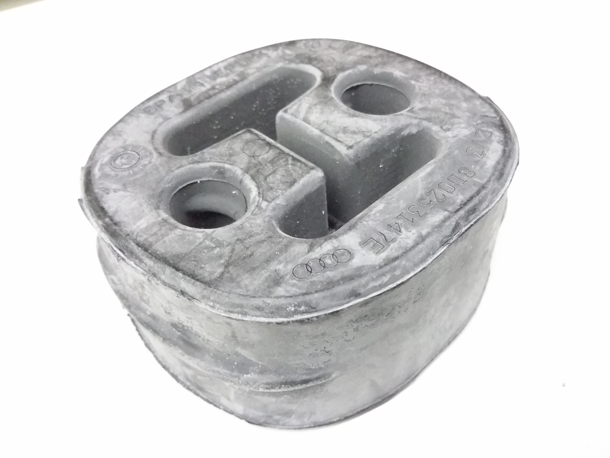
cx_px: 305
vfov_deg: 44.2
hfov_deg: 56.8
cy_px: 229
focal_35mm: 32
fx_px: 564
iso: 640
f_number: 2.4
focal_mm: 3.4
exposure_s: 1/15
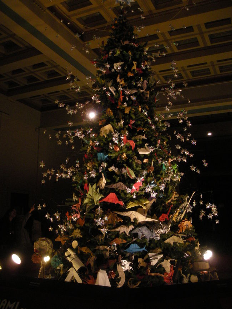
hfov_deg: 40.7
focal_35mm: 35
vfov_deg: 52.6
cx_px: 116
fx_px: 313
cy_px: 154
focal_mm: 5.7
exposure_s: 1/63.3
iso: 273
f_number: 2.8
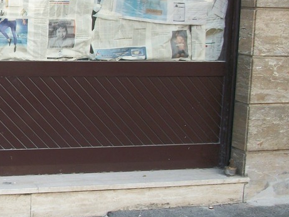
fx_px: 668
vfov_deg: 18.4
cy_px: 79
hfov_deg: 22.5
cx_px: -57
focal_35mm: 80
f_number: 2.9
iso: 80
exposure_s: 1/160
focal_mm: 5.7
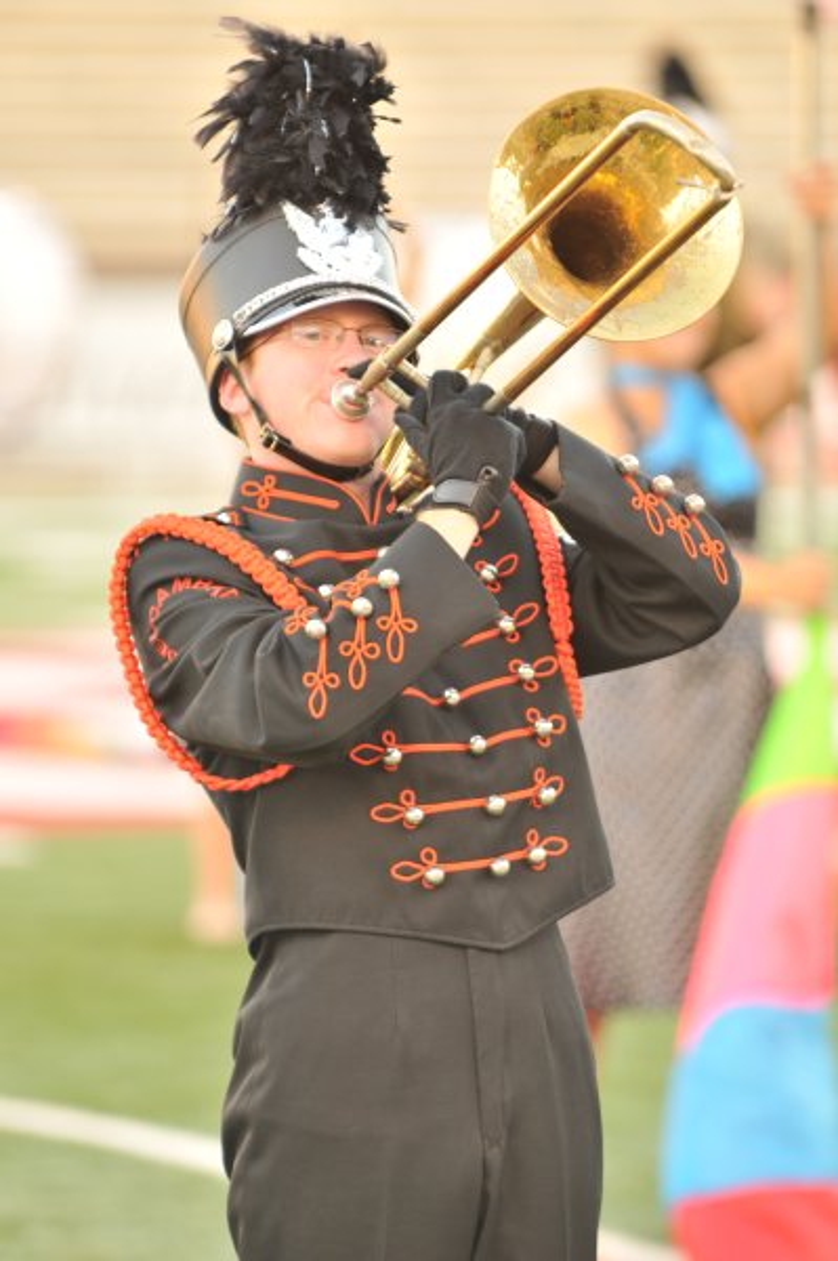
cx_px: 419
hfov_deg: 4.6
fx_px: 10492
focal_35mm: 300
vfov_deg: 6.9
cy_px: 630
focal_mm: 200
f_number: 2.8
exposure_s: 1/125
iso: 200
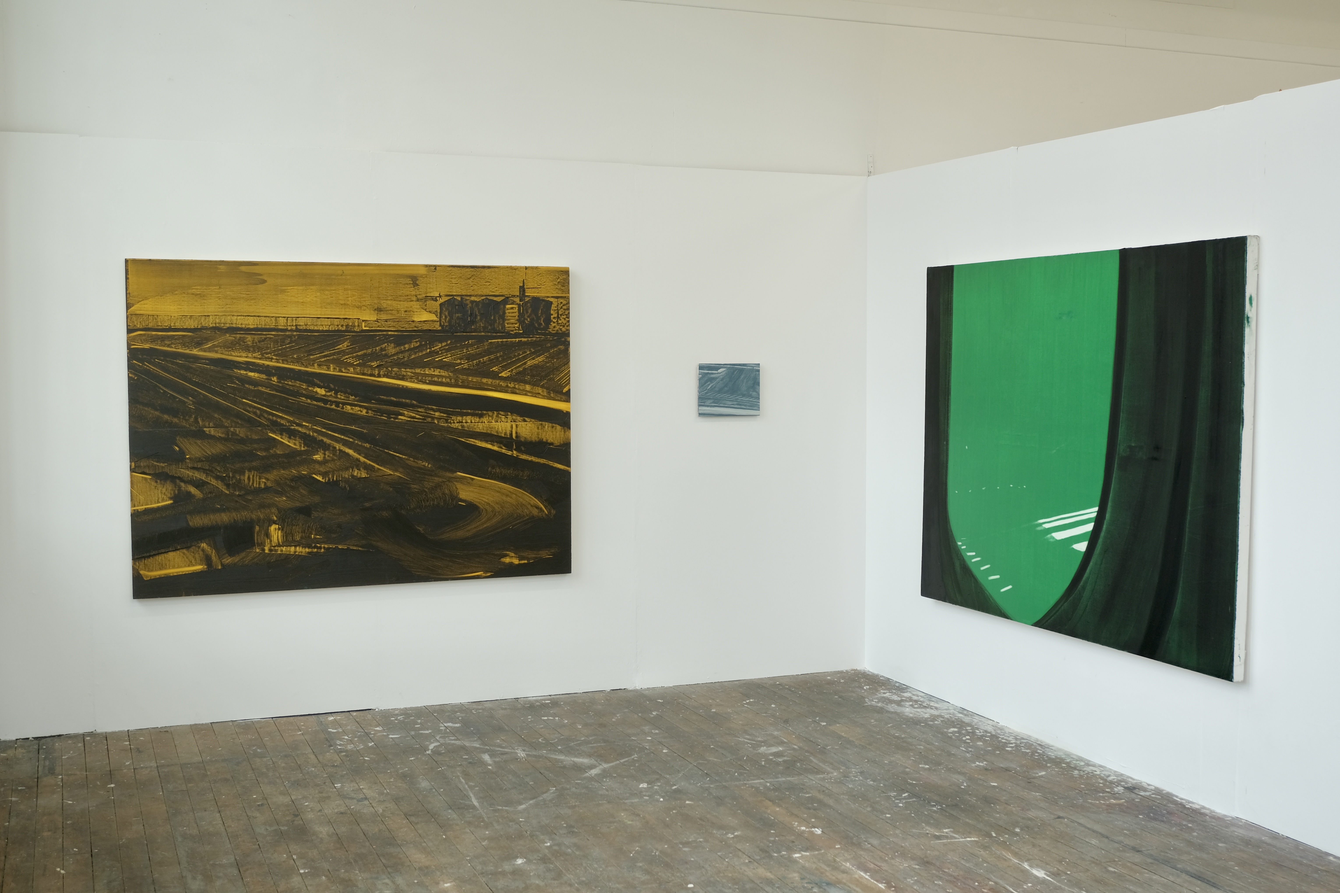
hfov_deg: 48.5
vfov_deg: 33.4
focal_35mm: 40
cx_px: 670
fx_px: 1489
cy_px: 446
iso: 320
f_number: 4.4
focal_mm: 26.4
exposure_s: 1/100
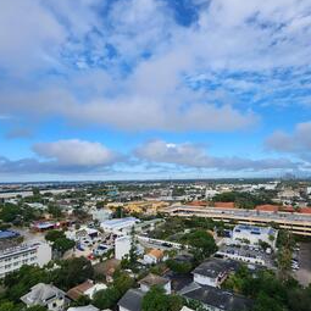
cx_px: 166
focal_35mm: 18
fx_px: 183
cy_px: 170
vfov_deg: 80.5
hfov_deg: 80.6
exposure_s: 1/1343
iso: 50
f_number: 2.2
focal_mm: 2.2
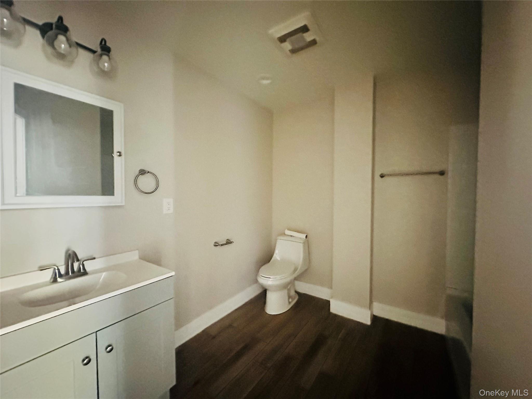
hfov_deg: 102.1
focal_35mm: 14
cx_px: 266
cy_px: 200
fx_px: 215
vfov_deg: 85.7
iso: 1250
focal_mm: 2.22
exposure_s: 1/32
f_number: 2.2
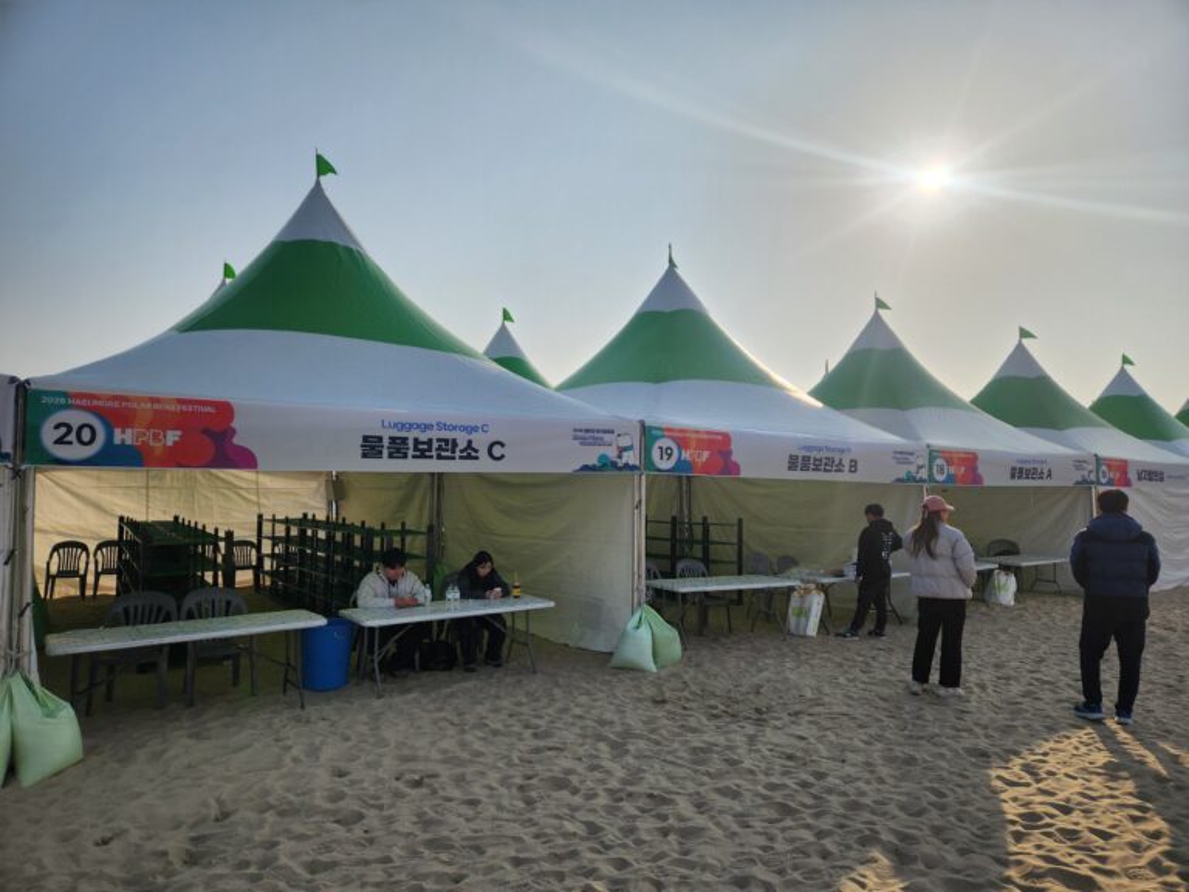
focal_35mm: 23
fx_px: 790
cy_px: 446
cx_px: 594
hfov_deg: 73.9
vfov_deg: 58.9
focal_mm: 5.4
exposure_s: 1/4807
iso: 20
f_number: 1.8
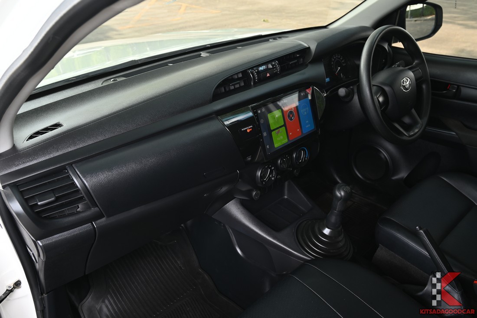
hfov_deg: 62.8
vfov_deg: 44.3
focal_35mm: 30
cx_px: 238
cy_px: 159
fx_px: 391
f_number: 6.7
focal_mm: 29.5
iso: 200
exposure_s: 1/30
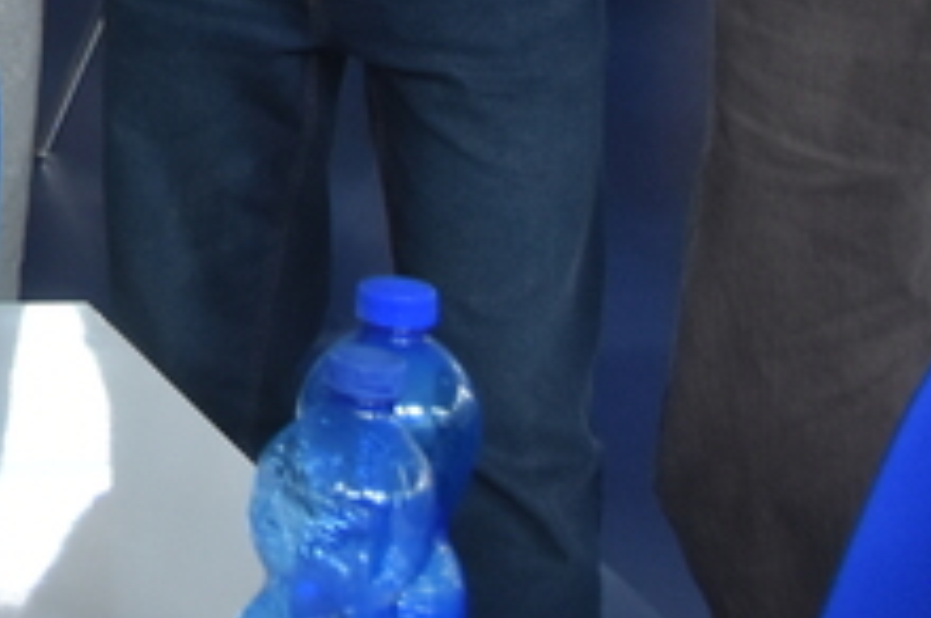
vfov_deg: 8.1
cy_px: -499
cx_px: -669
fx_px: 4235
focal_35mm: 164
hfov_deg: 11.7
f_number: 4.5
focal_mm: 20
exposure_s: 1/80
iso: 800
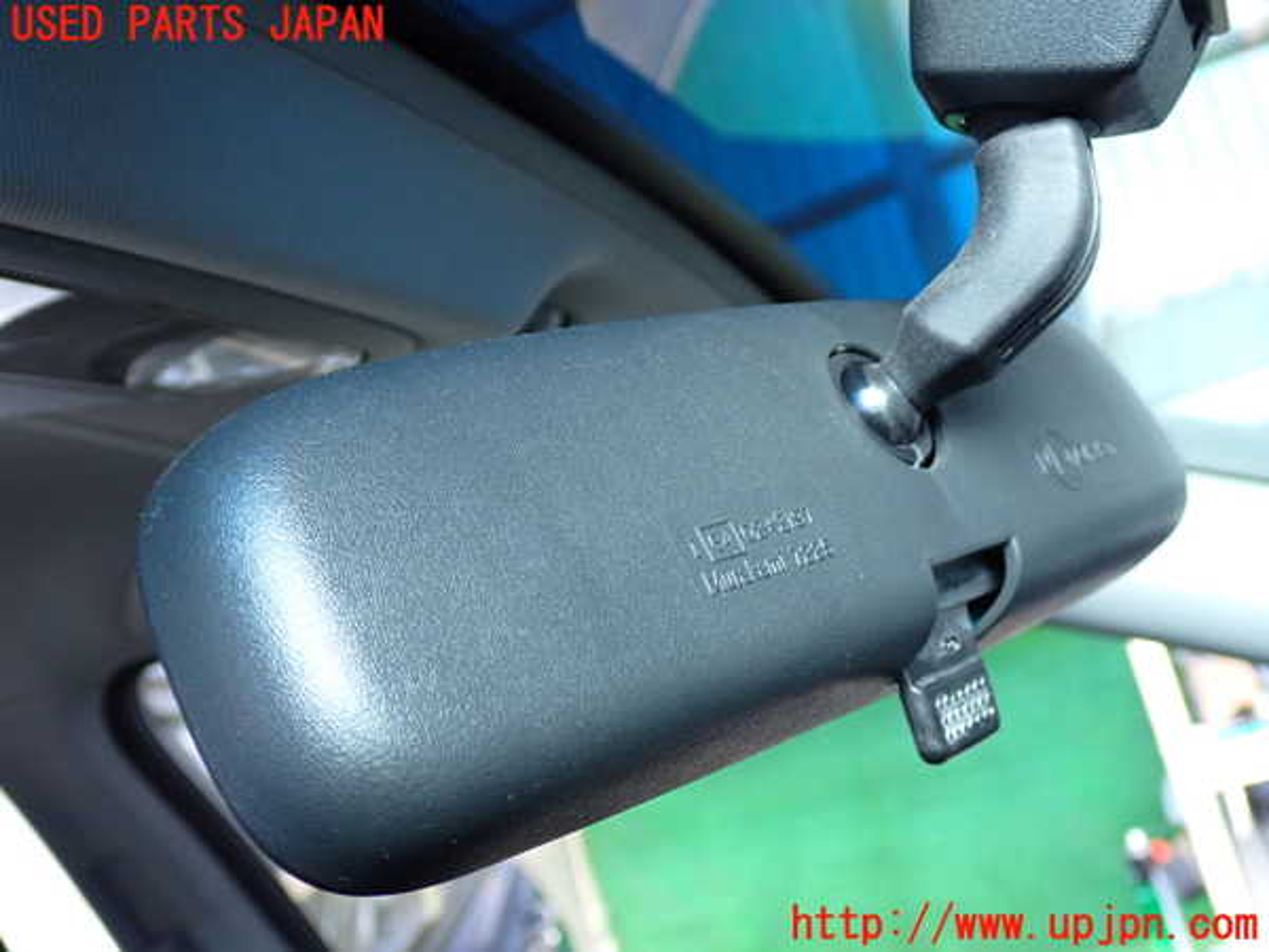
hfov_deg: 45.8
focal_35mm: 41
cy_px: 476
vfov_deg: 35.1
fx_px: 1503
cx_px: 634
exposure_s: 1/125
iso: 500
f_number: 2.8
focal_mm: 7.31
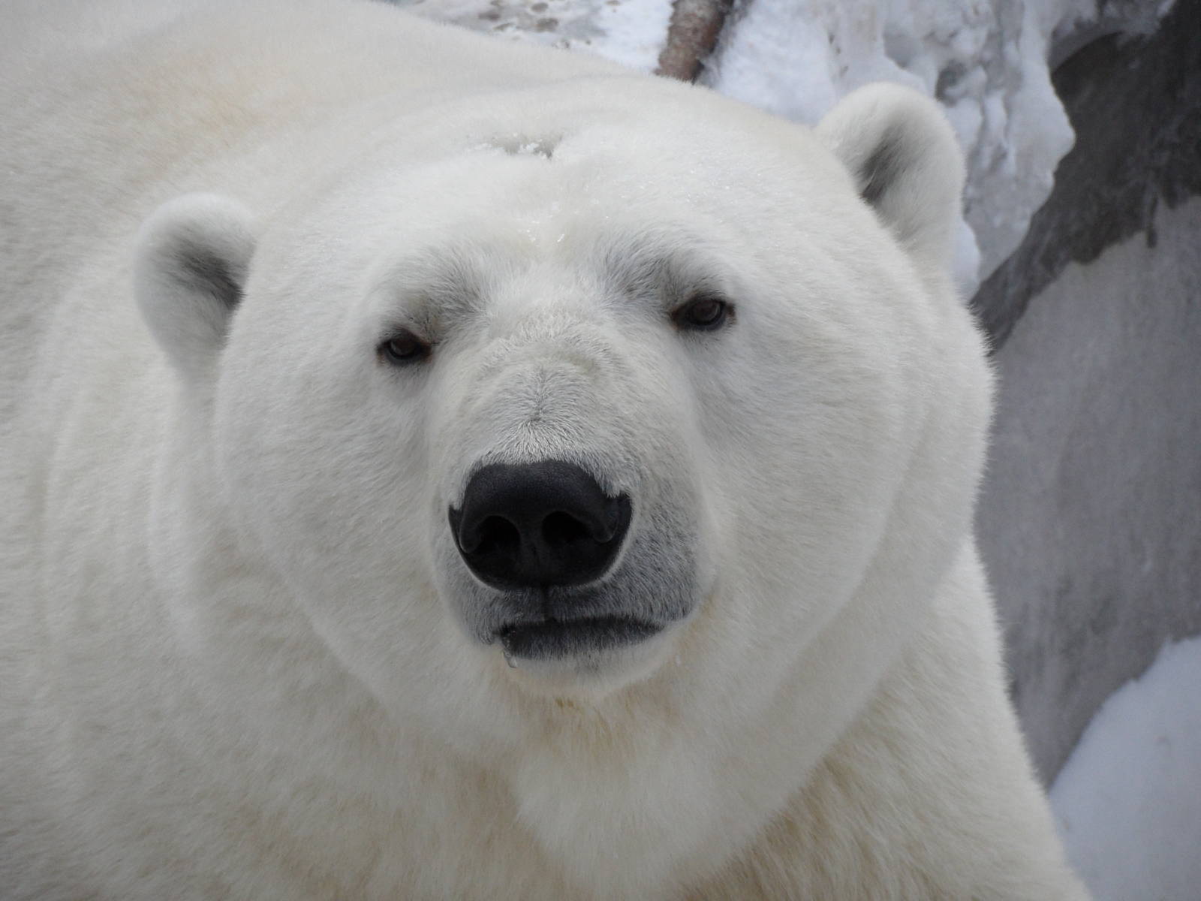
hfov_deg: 7.3
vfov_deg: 5.5
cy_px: 450
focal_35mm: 270
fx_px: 9368
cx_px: 600
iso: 200
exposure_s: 1/350
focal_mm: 44.4
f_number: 5
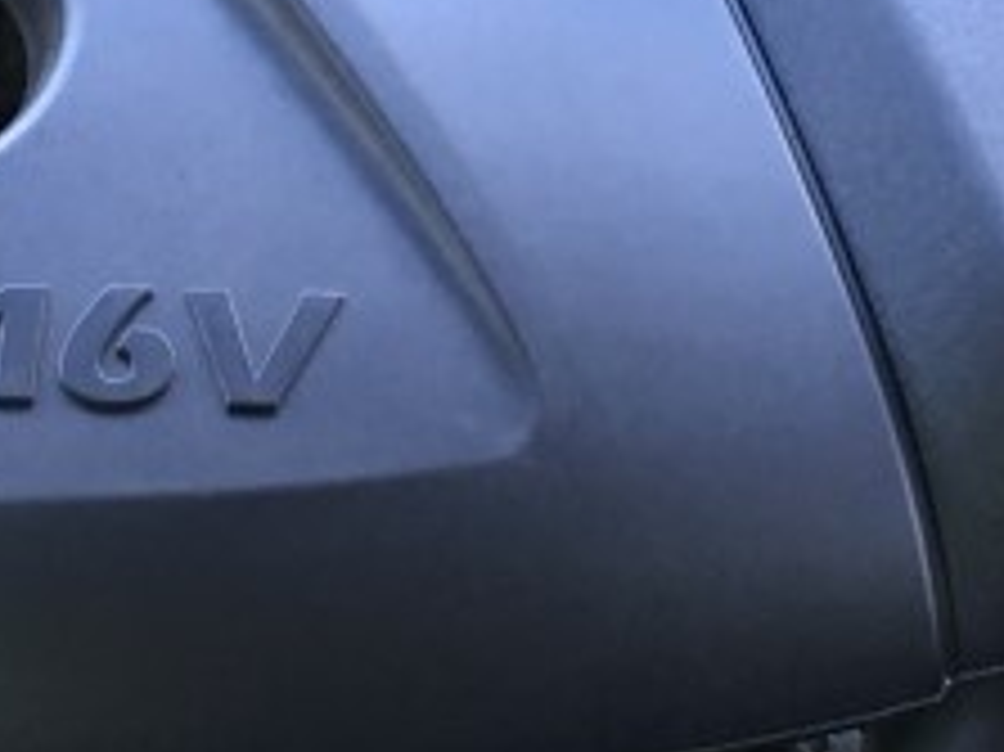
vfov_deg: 11.1
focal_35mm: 133
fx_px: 3855
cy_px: 216
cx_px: 473
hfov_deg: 14.8
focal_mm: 4.15
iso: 80
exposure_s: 1/30
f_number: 2.2
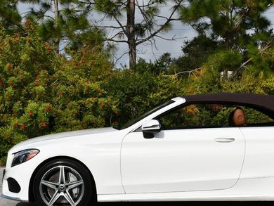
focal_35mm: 101
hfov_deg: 19.3
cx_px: 200
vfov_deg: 14.7
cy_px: 107
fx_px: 800
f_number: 10
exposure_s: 1/400
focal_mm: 32
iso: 100
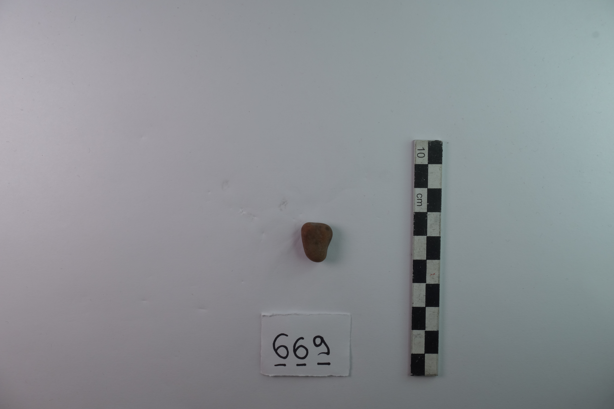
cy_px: 204
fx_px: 597
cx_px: 307
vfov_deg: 37.9
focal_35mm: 35
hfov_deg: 54.4
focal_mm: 13.09
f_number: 11
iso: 125
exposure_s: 1/25
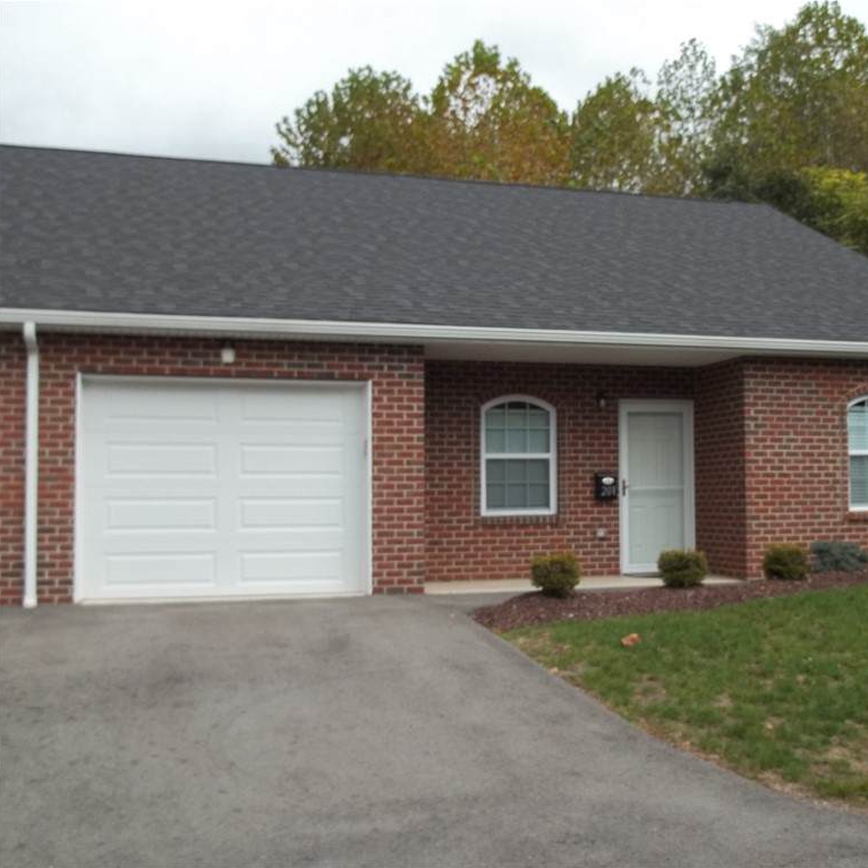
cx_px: 575
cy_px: 434
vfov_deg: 42.8
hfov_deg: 42.3
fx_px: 1106
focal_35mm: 39
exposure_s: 1/100
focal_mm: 5.9
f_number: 8
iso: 64
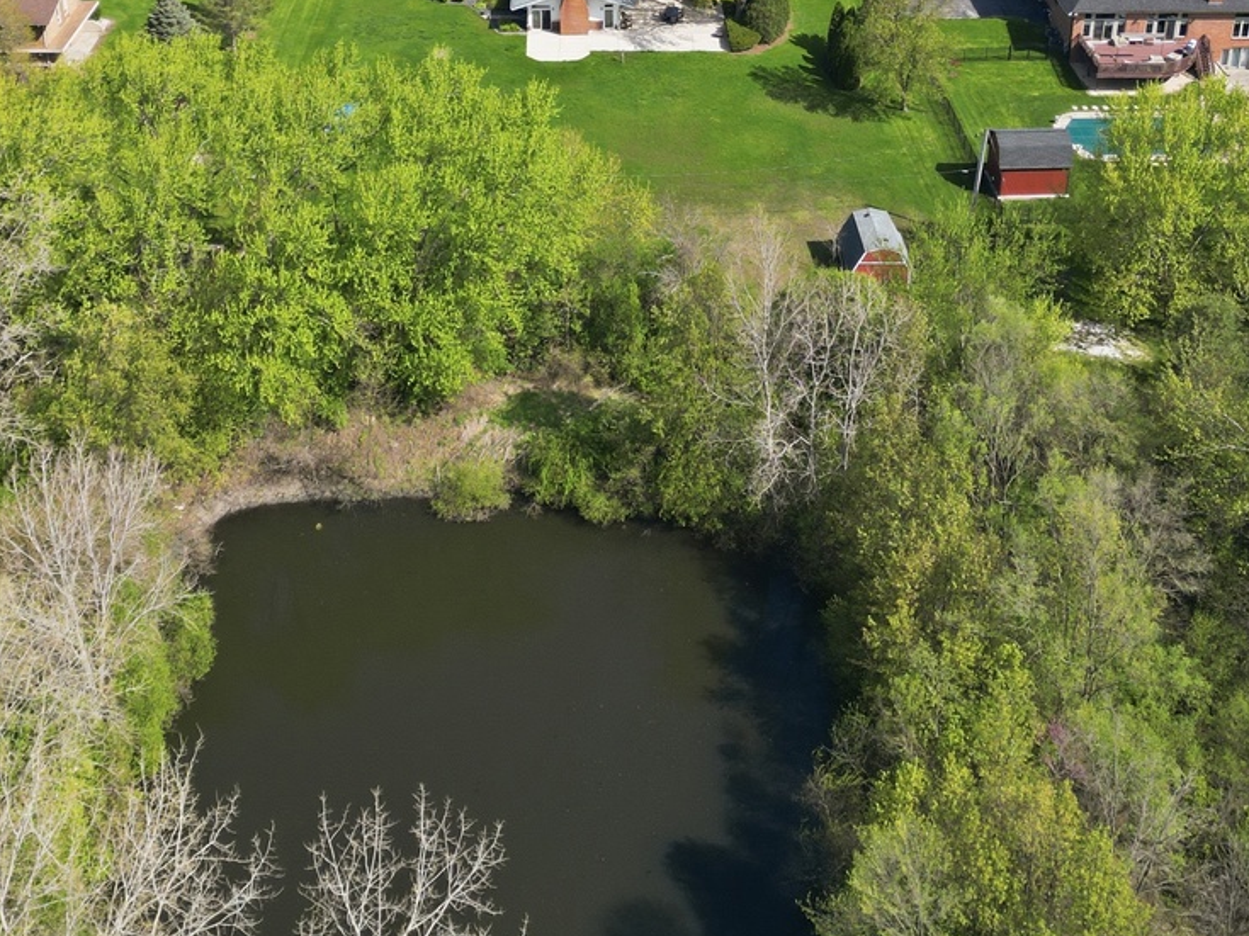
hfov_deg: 40.4
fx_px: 1696
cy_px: 27
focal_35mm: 47
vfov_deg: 29.1
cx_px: 596
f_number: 1.7
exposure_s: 1/2500
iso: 140
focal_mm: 6.7
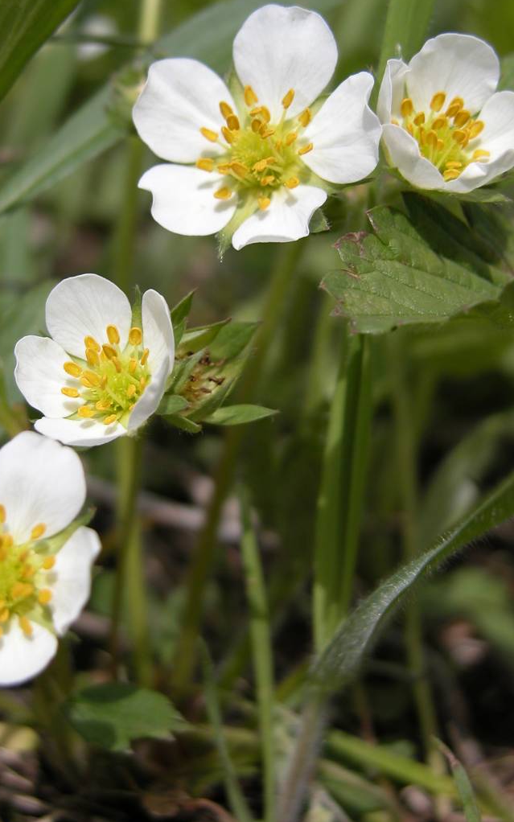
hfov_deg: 16.9
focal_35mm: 77
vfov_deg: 26.8
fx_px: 1725
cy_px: 356
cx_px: 180
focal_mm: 14.7
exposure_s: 1/1282
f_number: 3.1
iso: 100
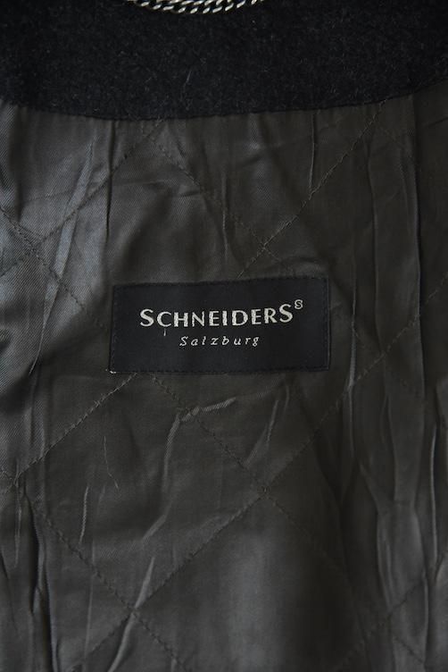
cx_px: 224
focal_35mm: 120
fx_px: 2238
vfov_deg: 17.1
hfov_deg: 11.4
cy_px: 336
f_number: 6.3
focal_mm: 120
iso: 3200
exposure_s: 1/80
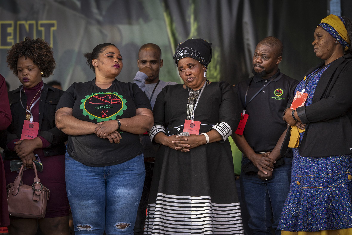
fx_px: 1095
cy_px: 118
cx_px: 176
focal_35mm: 112
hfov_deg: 18.3
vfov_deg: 12.2
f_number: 3.5
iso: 400
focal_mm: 112
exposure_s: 1/800
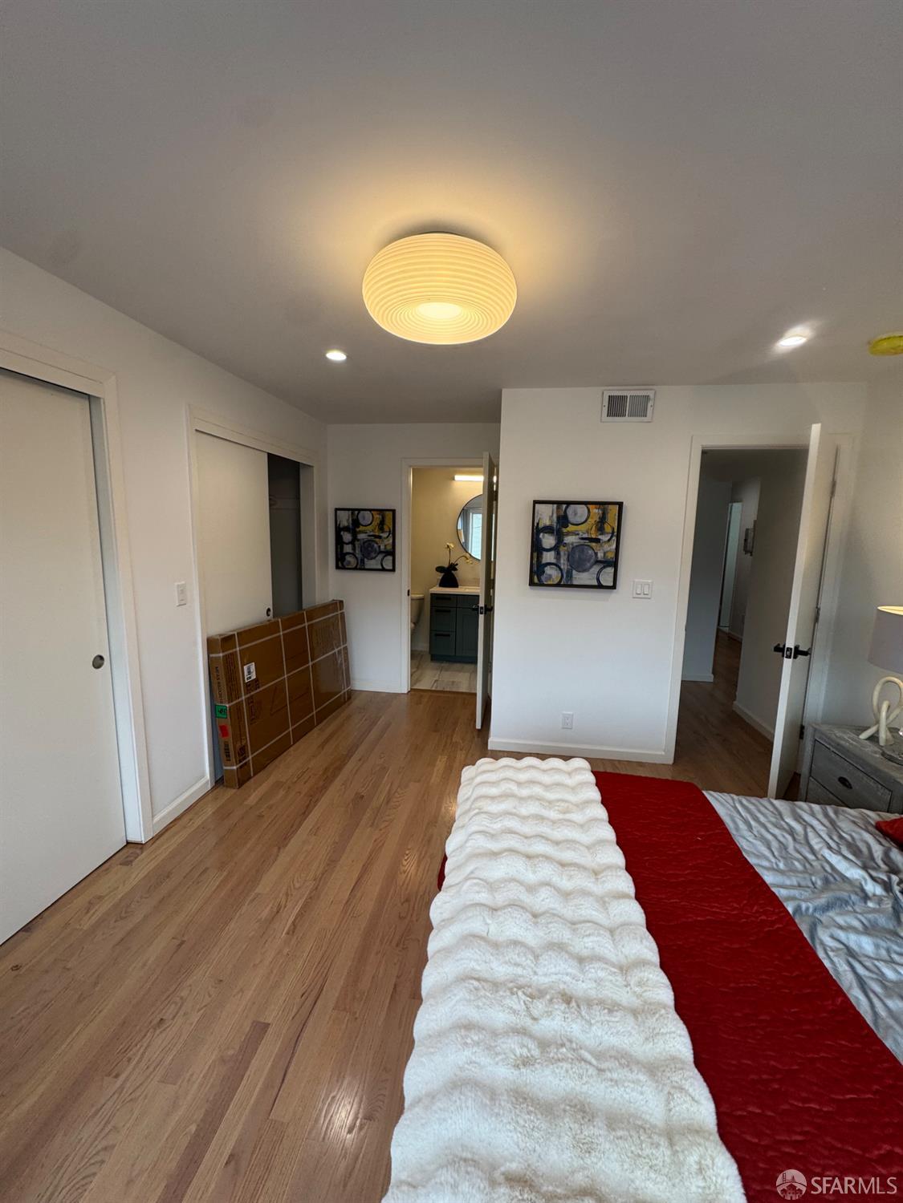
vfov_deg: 102.1
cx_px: 452
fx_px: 487
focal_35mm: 14
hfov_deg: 85.7
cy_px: 602
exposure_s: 1/120
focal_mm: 2.22
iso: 80
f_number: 2.2
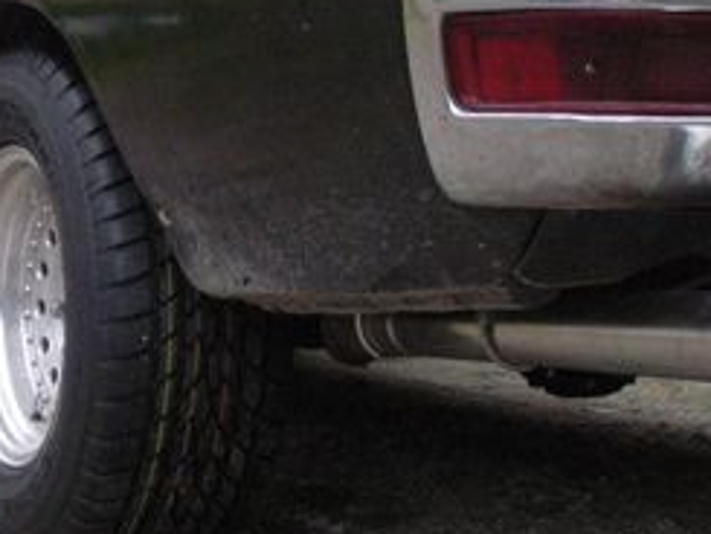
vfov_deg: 15.7
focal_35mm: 94
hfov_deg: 20.4
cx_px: 61
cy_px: 197
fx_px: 1932
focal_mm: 6.3
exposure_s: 1/747
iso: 400
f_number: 3.5
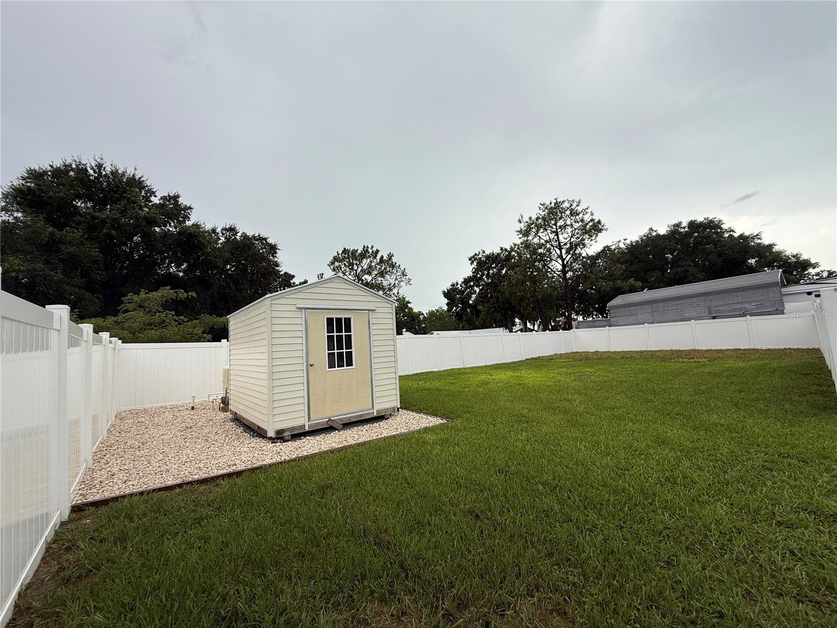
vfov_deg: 85.7
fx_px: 339
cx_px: 418
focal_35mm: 14
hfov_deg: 102.1
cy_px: 314
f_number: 2.2
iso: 50
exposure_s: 1/319
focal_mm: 2.22
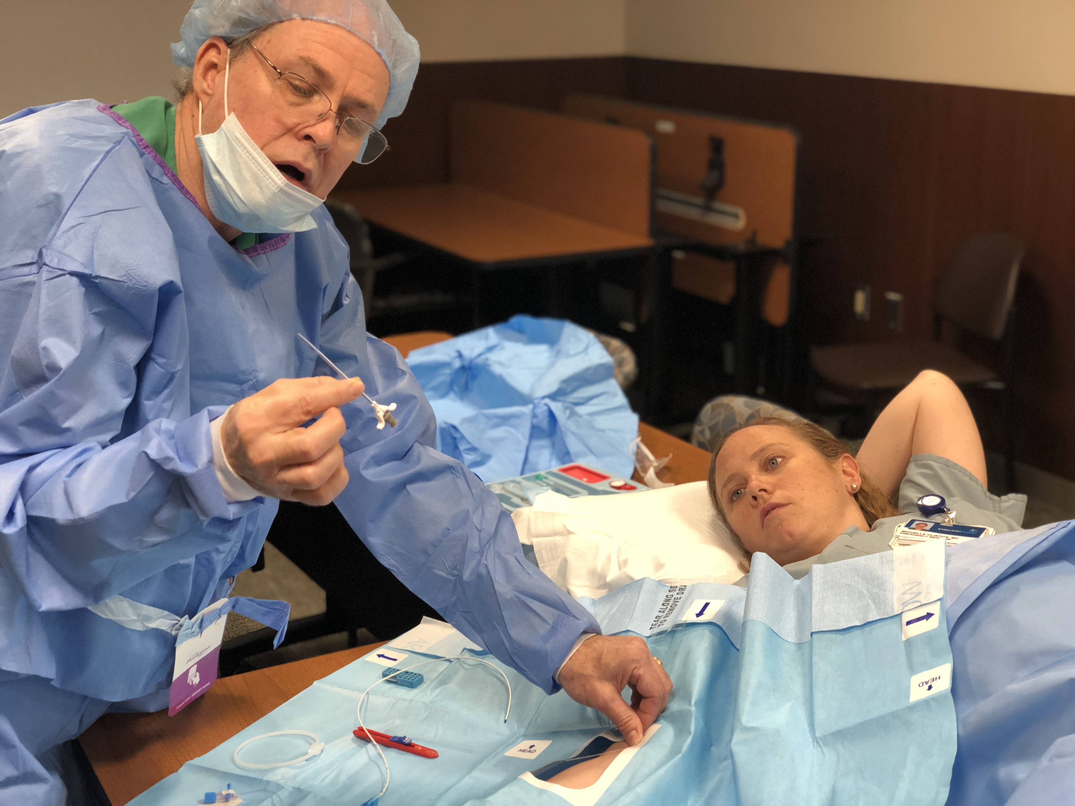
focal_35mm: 52
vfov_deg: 28.0
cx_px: 538
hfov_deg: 36.8
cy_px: 403
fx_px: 1615
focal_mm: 6
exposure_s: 1/40
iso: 100
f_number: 2.4
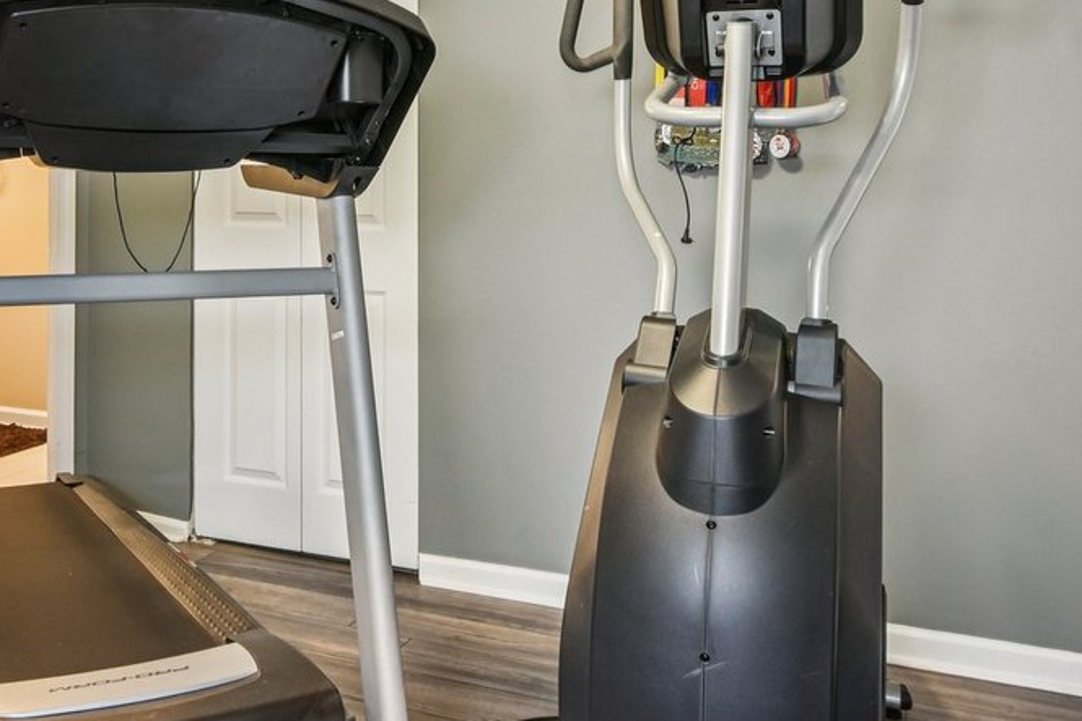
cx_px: 309
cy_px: 150
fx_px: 1208
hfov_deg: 47.0
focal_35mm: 40
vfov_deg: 32.4
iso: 400
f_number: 8
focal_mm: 11
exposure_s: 1/2.5
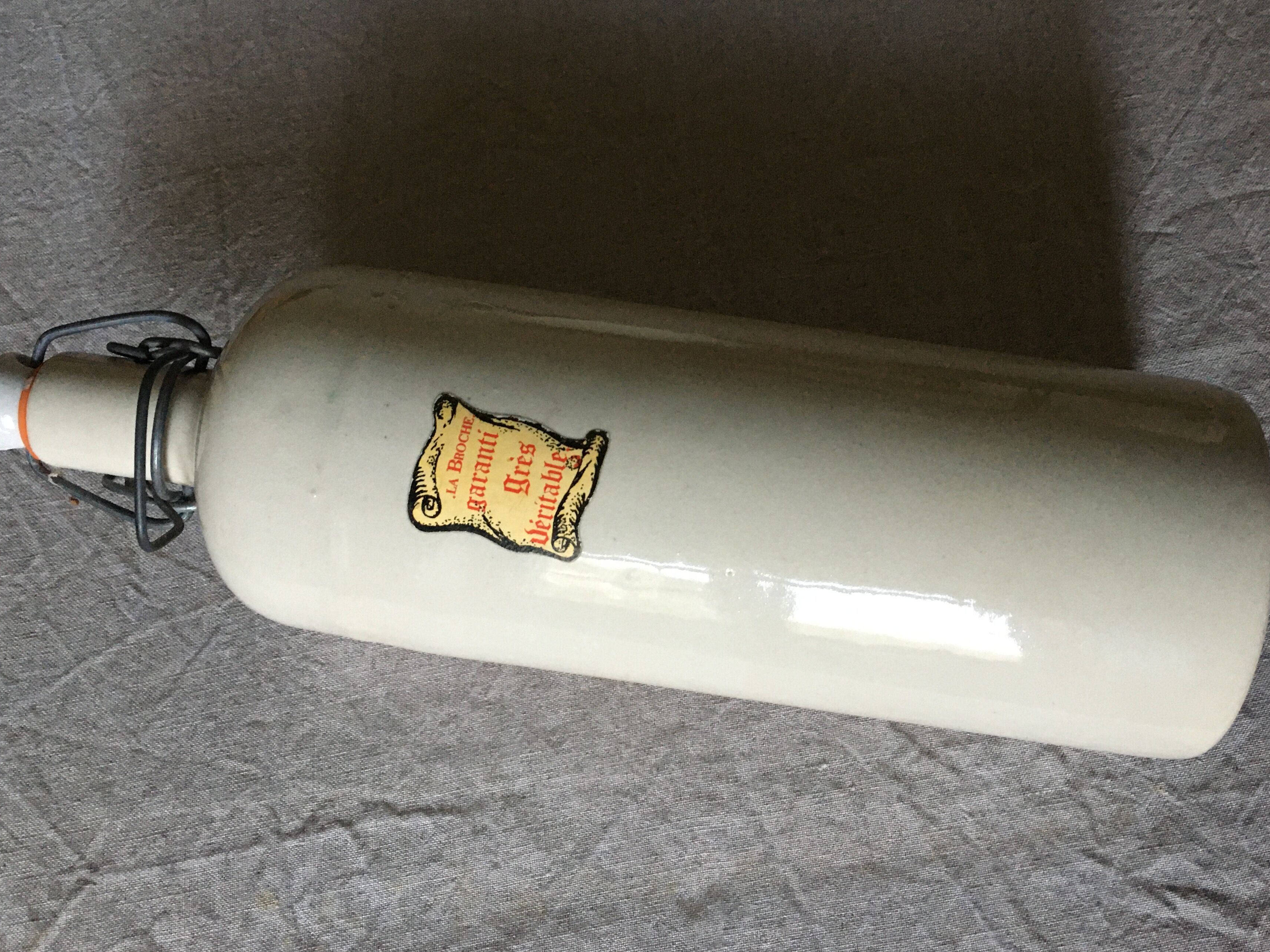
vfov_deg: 41.7
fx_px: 1247
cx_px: 663
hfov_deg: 53.9
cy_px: 428
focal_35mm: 34
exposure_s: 1/17
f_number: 2.2
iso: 200
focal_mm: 4.15
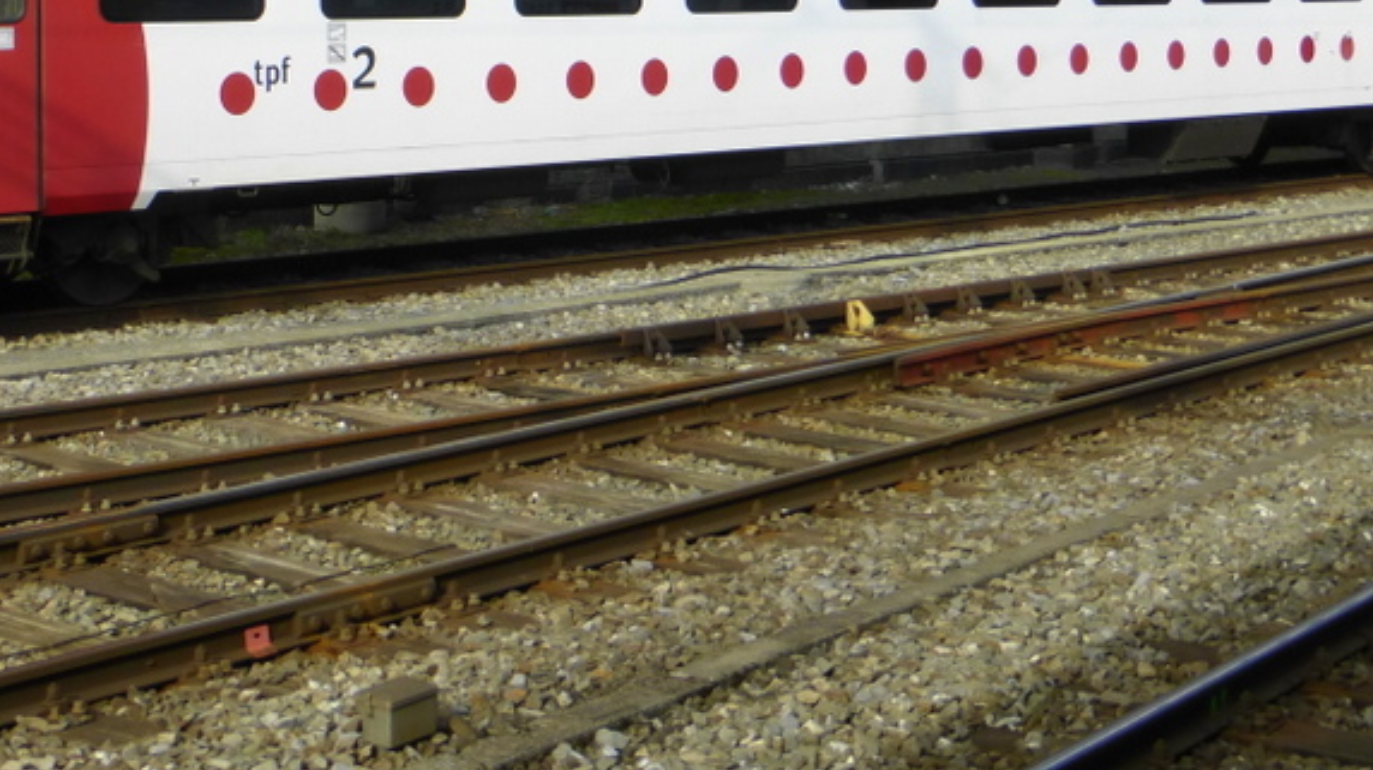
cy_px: 32
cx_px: 463
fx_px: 2365
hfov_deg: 32.1
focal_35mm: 65
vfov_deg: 18.1
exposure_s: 1/500
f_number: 4
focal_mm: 5.4
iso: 100
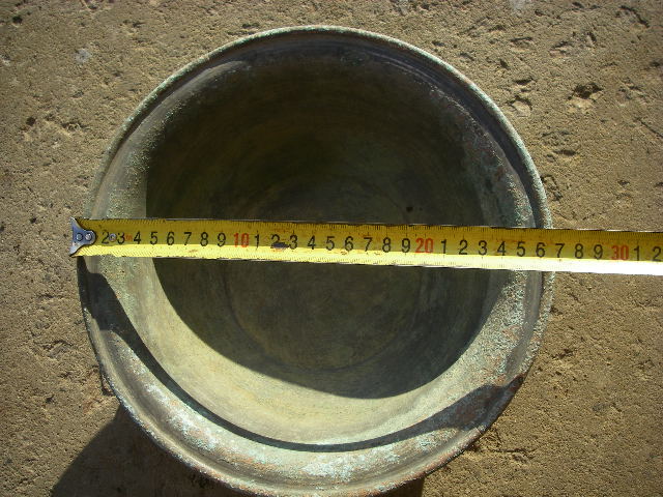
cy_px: 248
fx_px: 728
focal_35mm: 38
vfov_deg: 37.7
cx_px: 332
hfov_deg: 49.0
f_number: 3.3
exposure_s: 1/320
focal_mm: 6.3
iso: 64
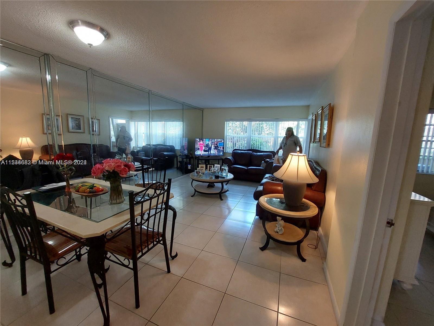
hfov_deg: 106.2
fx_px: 163
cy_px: 163
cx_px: 217
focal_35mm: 13
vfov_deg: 89.9
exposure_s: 1/60
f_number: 2.2
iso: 250
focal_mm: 1.74
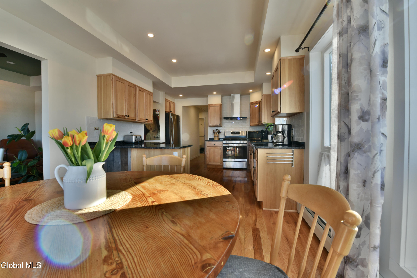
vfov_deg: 81.3
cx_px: 208
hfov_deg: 104.2
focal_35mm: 14
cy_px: 139
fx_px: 162
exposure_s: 1/400
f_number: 10
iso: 800
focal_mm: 14
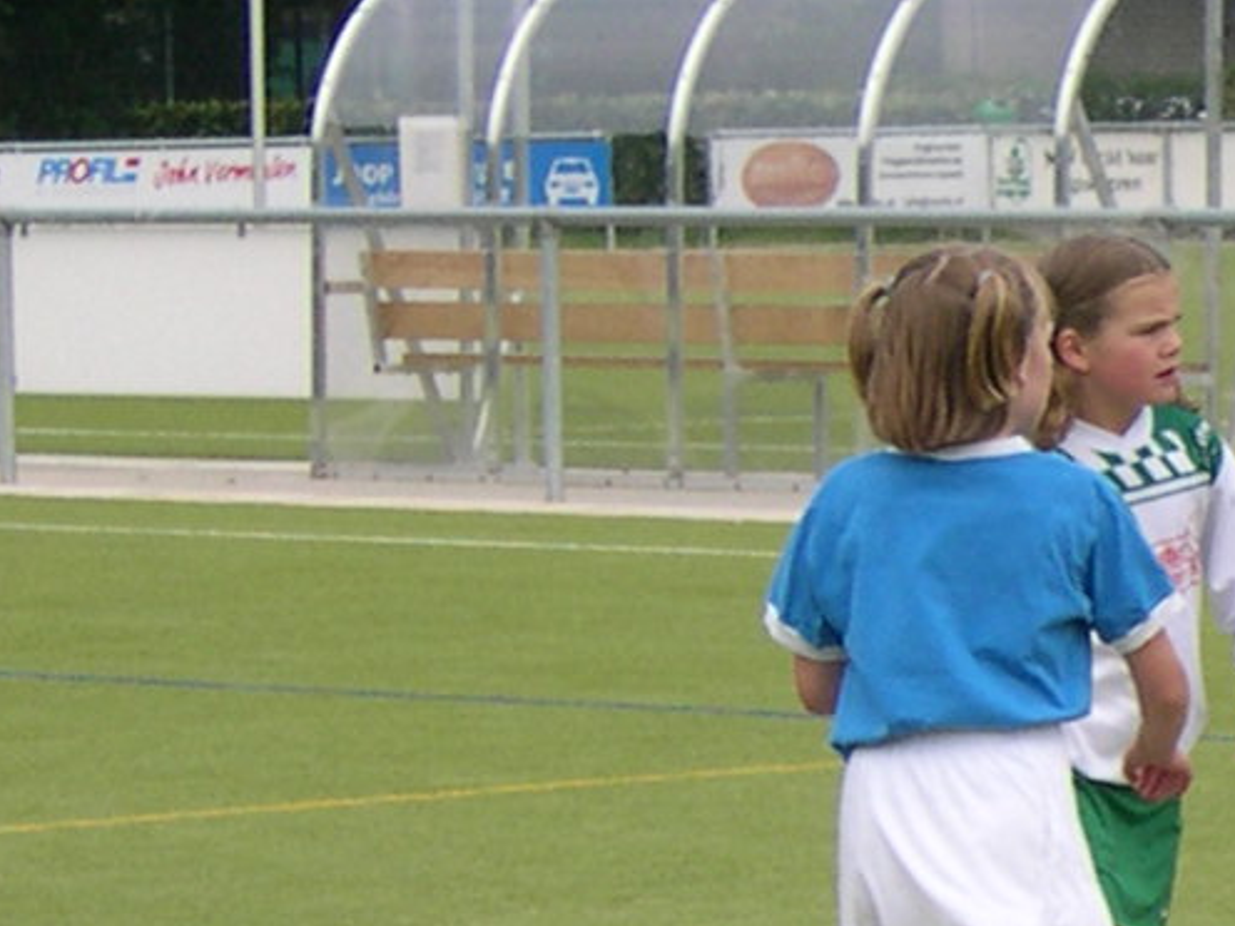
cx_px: 1927
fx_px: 10132
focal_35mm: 284
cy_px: 744
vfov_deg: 5.2
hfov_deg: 6.9
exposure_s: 1/505
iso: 100
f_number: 3.5
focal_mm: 13.2
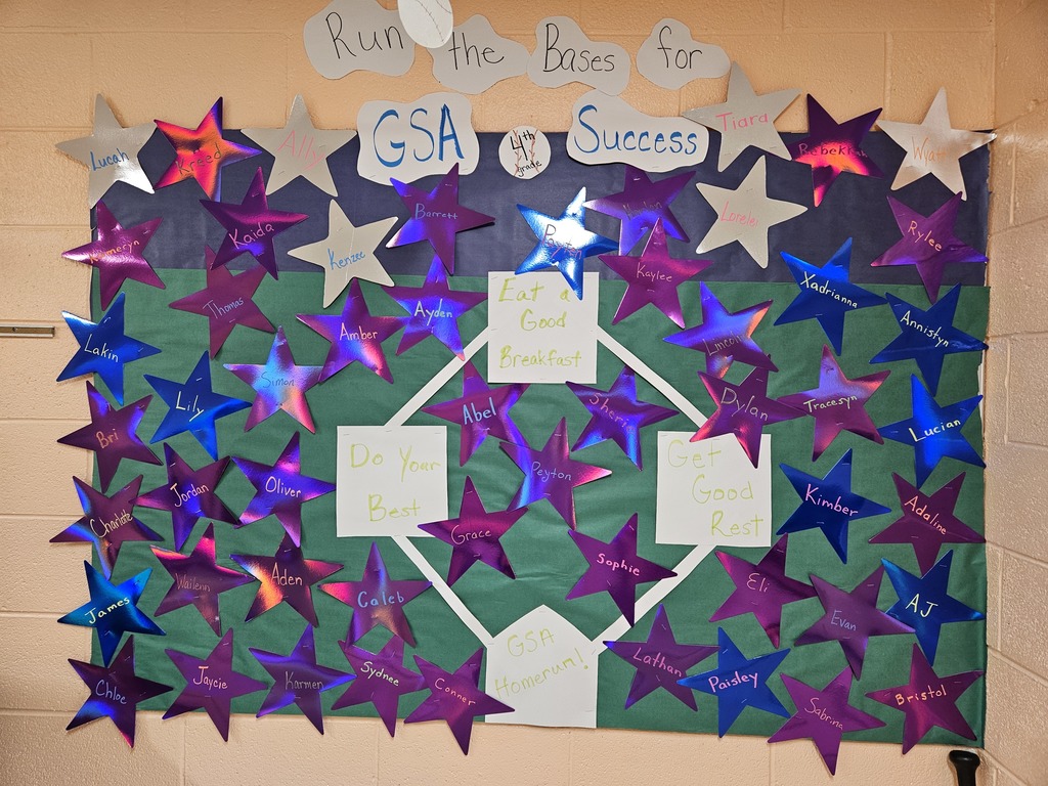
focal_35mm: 23
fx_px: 696
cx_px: 524
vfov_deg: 58.9
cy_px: 393
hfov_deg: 73.9
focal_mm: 5.4
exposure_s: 1/50
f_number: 1.8
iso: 125
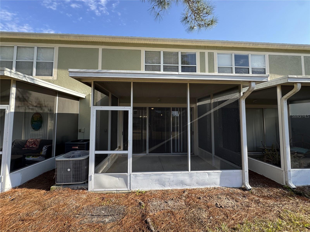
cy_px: 116
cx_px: 155
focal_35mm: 14
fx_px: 125
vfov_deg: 85.7
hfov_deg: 102.1
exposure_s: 1/308
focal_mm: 2.22
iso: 40
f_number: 2.2
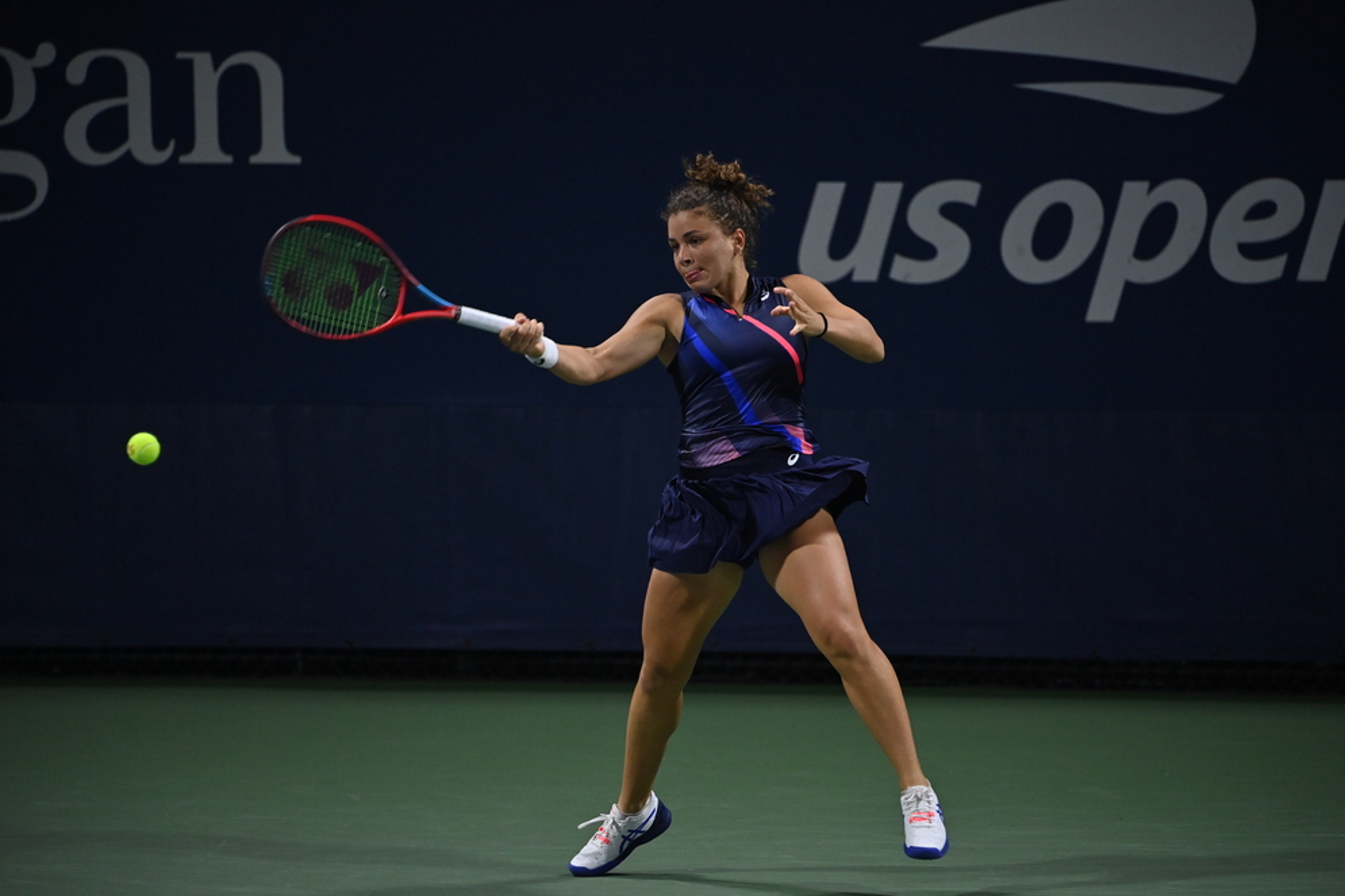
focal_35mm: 402
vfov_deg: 3.4
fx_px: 15016
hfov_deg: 5.1
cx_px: 675
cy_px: 449
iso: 3200
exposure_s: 1/1250
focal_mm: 400
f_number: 4
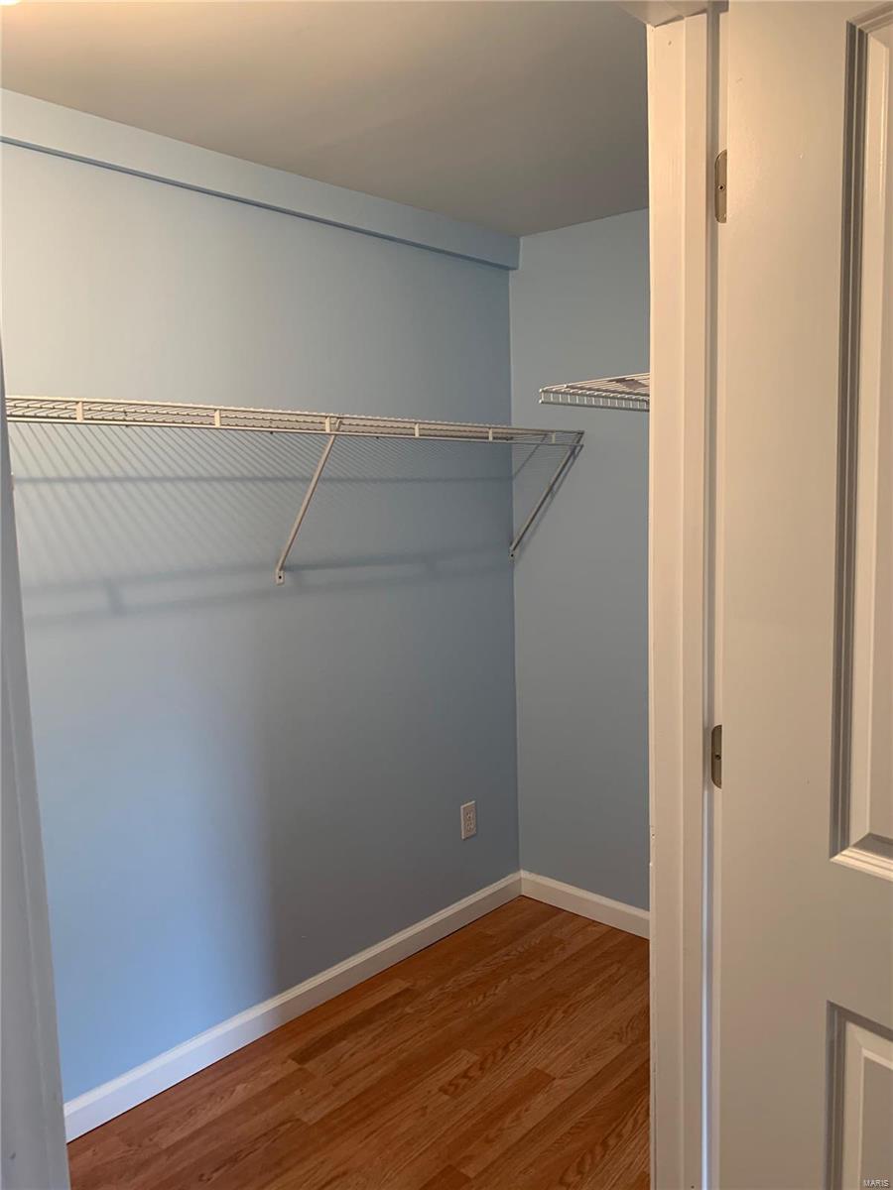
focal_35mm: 26
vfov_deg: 67.3
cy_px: 595
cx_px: 446
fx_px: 894
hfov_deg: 53.1
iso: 160
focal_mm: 4.25
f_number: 1.8
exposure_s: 1/60
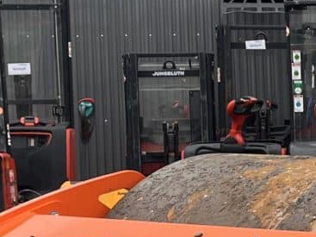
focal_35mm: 145
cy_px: 132
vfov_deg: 10.2
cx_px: 558
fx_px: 1323
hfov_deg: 12.5
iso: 50
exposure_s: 1/487
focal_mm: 5.1
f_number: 1.6
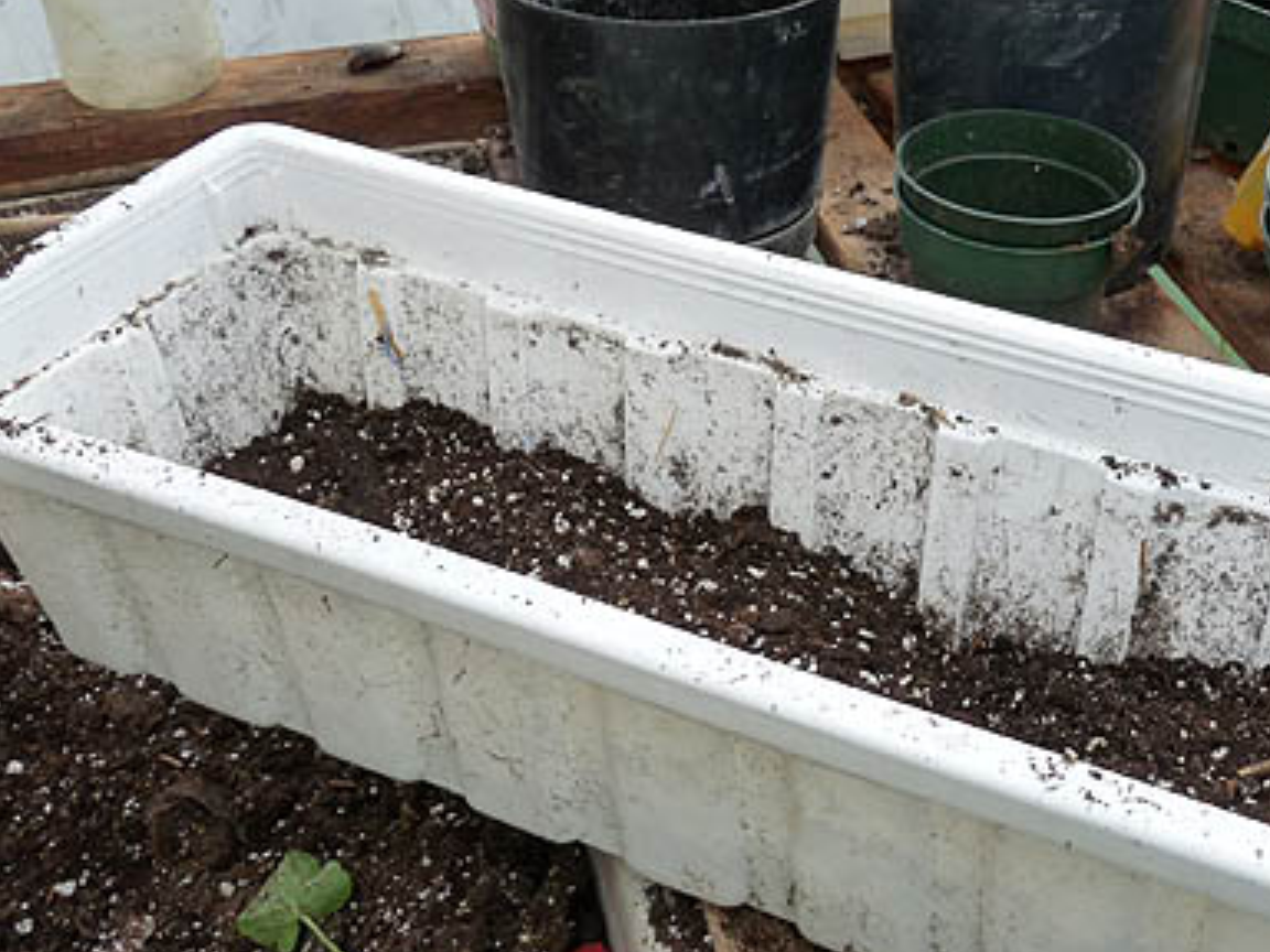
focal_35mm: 45
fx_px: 1651
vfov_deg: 32.2
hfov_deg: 41.4
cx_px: 867
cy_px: 516
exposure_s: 1/200
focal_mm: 4.8
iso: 160
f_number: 4
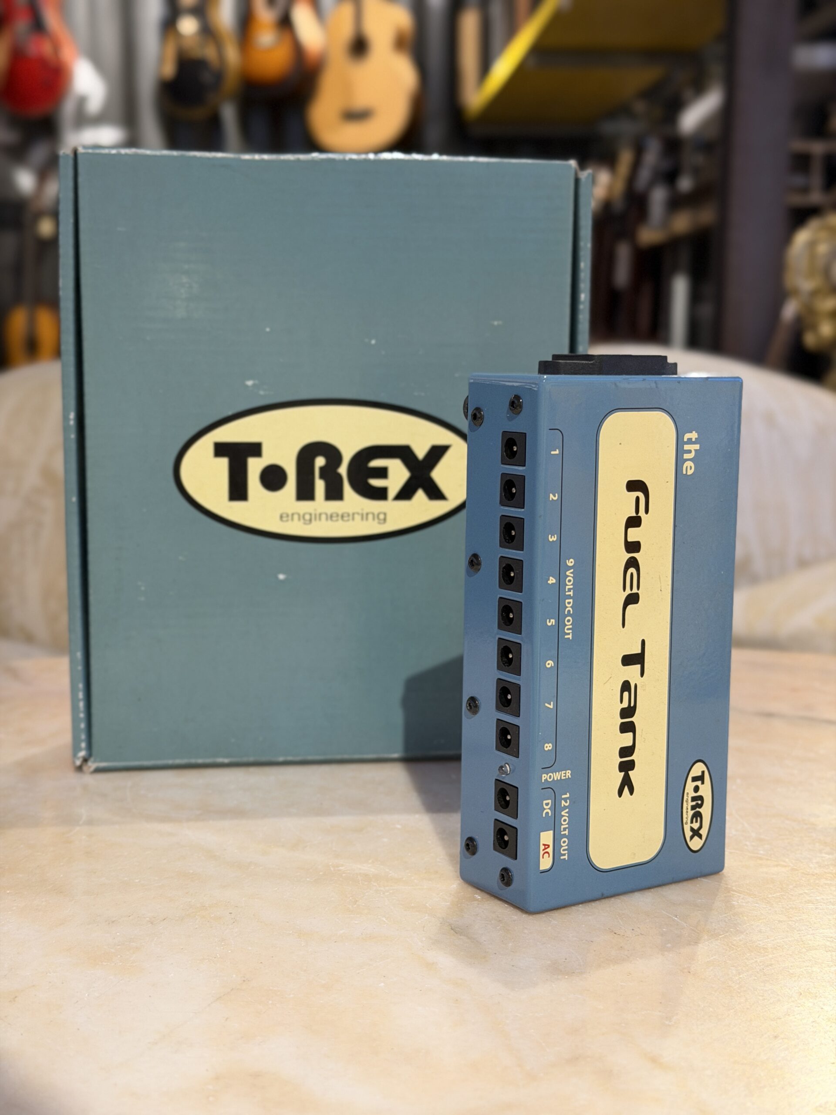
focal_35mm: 48
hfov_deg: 30.3
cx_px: 418
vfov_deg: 39.7
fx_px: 1546
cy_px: 558
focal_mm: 6.76
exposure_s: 1/33
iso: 250
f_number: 1.78
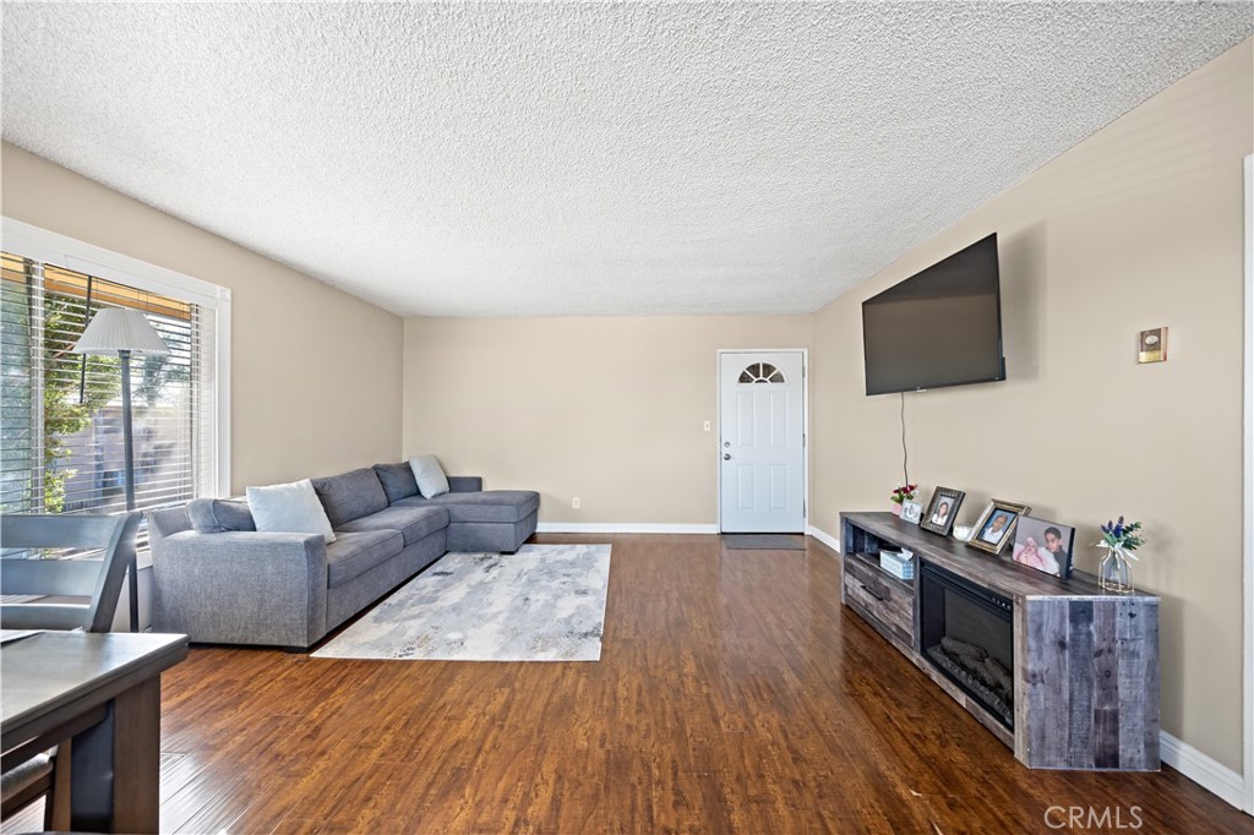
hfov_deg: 108.3
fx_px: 453
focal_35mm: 13
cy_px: 418
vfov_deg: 85.4
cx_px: 627
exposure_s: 1/4
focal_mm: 13
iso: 1000
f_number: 5
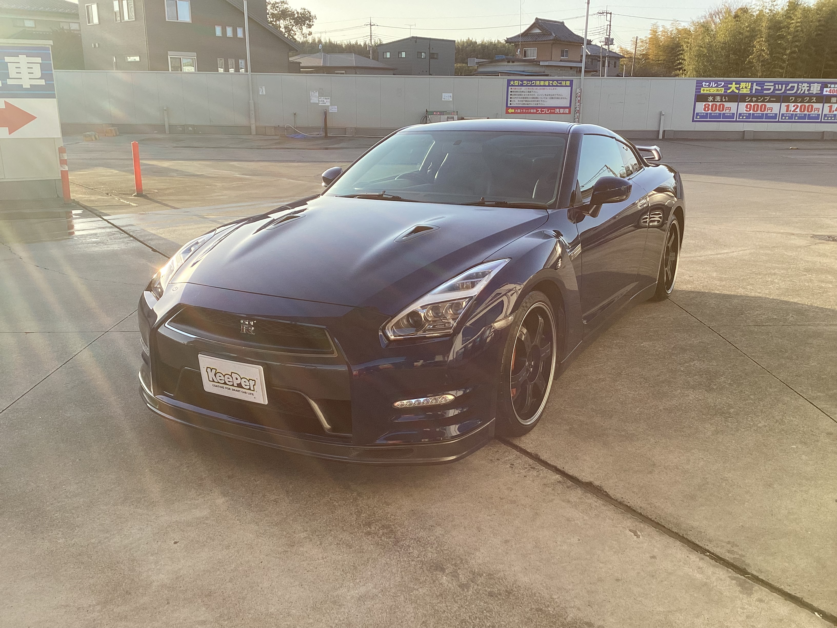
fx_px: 750
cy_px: 314
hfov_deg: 58.4
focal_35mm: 31
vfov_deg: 45.4
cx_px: 418
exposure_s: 1/338
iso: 25
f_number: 2.4
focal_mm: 3.3
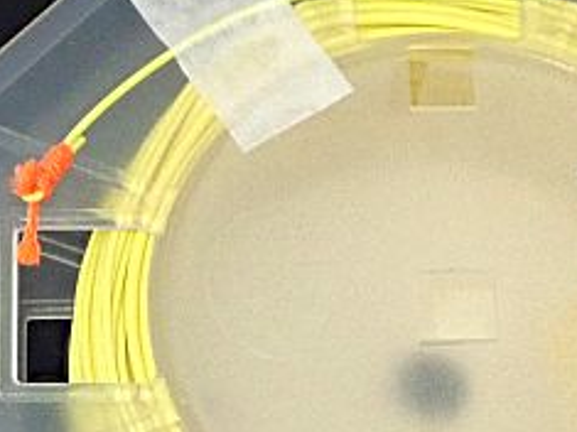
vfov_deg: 12.2
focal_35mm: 119
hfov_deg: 16.3
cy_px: 466
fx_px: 1983
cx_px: 56
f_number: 3.5
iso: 800
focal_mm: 6.42
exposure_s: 1/60
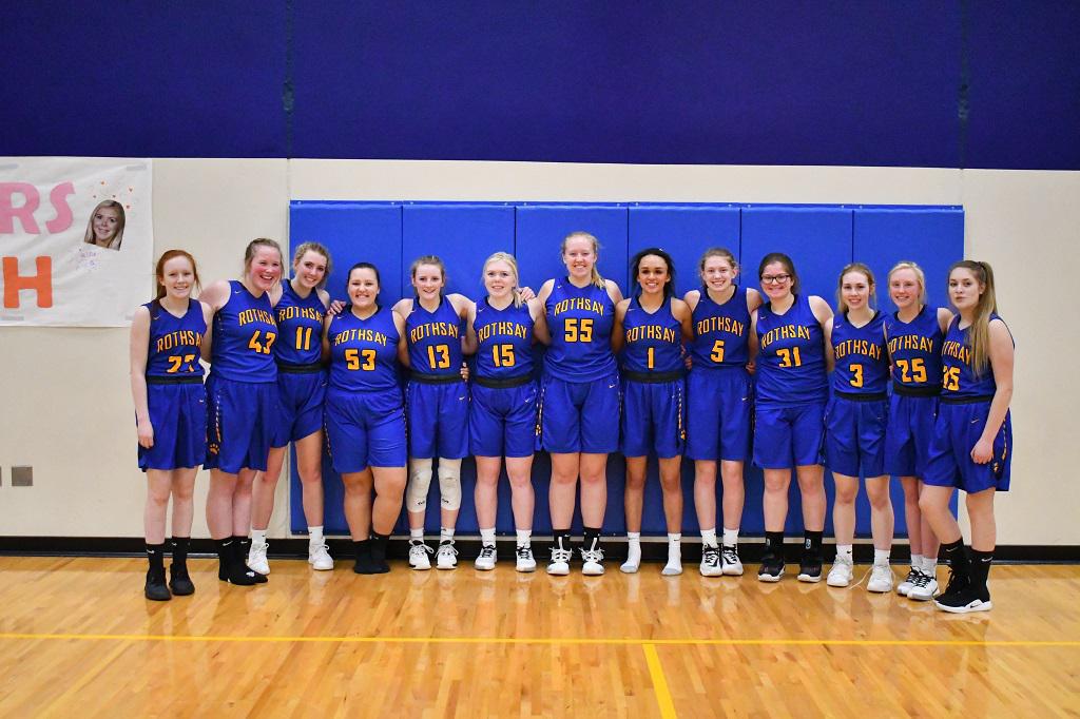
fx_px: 1439
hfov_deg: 41.1
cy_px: 360
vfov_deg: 28.1
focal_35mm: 48
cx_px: 540
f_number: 4.5
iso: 11400
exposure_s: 1/500
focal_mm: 32
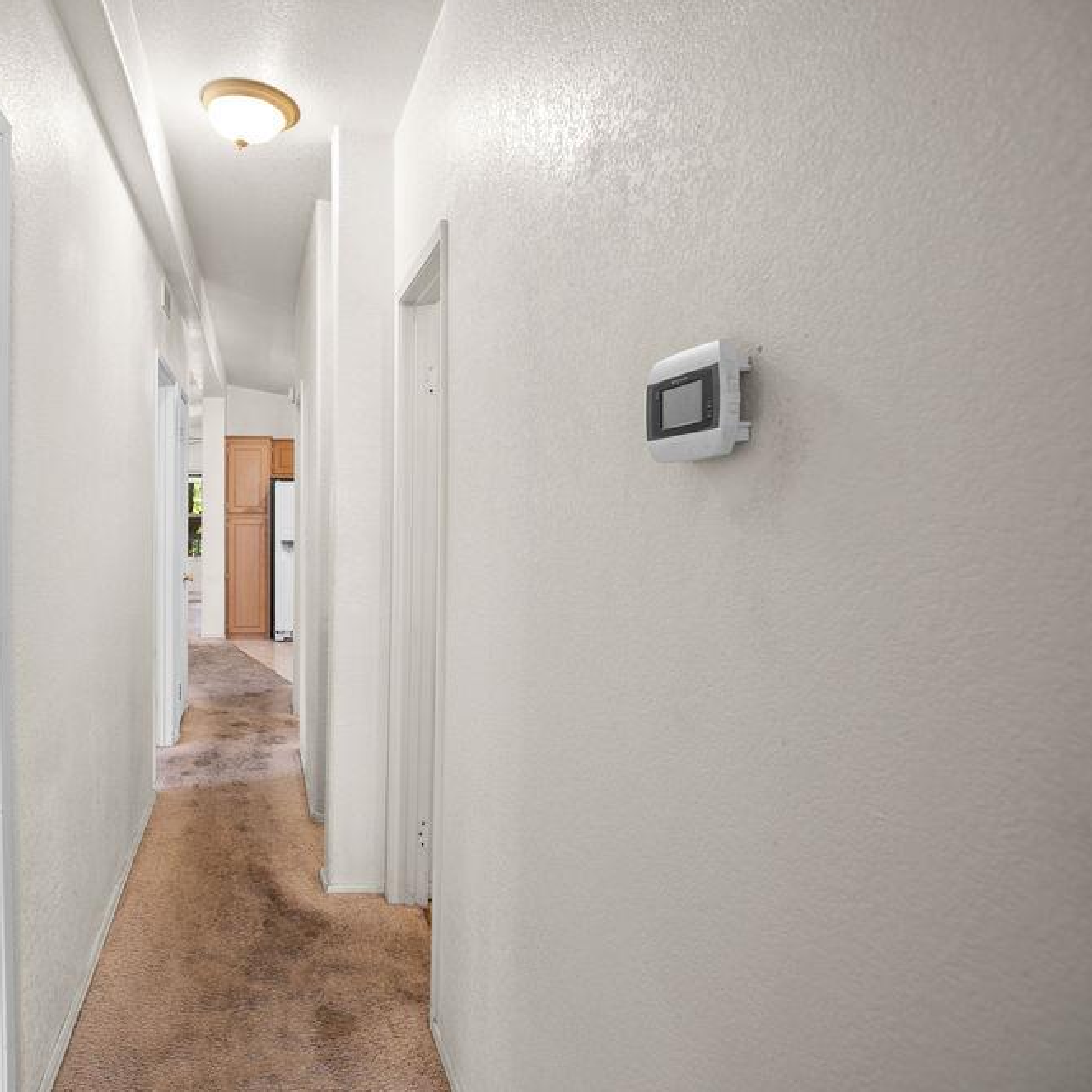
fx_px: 749
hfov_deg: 67.6
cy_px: 536
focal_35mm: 21
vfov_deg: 72.1
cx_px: 273
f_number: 6.3
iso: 320
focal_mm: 16
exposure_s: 1/8
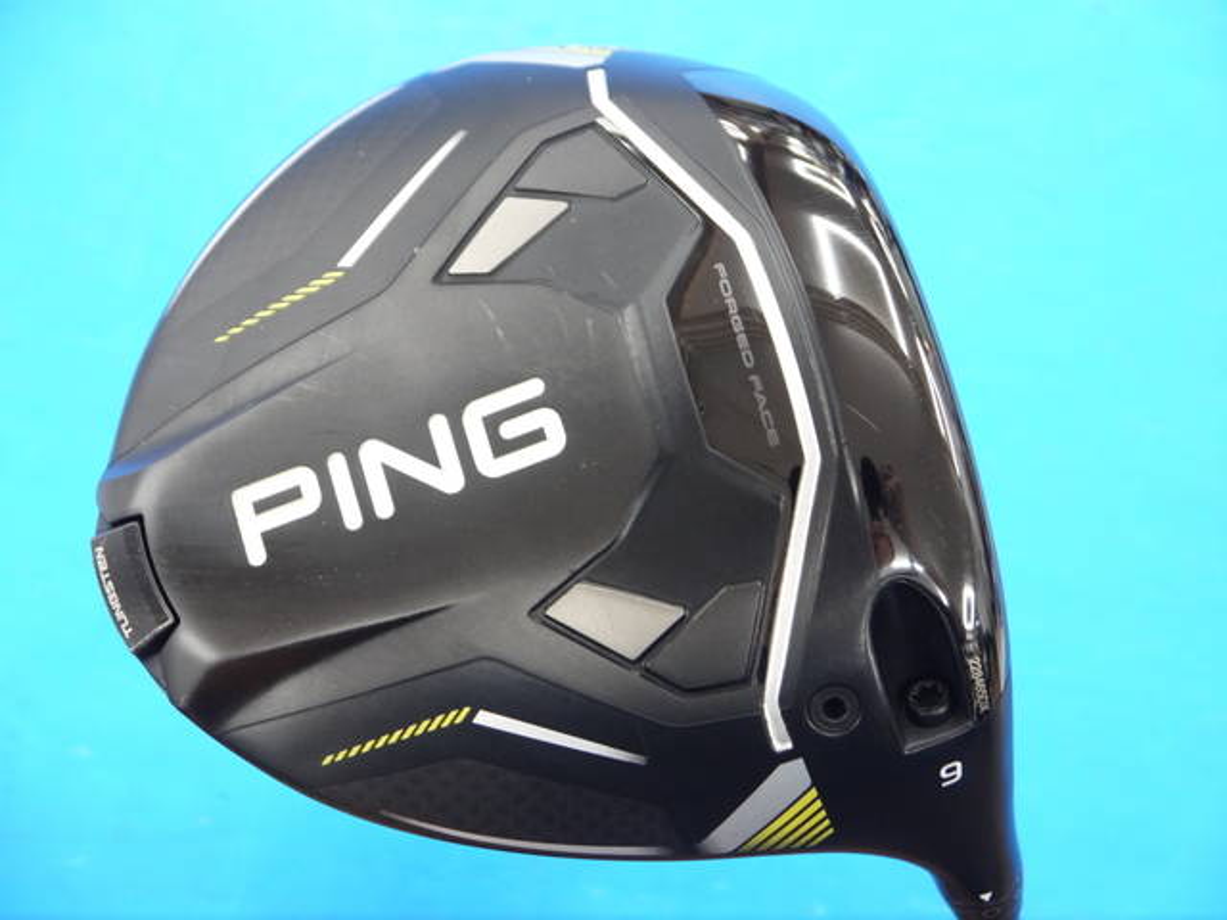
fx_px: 2977
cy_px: 460
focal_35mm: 84
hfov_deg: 23.3
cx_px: 614
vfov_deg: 17.6
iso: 800
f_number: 5.6
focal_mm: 42
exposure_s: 1/40
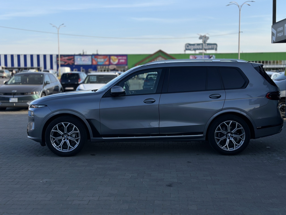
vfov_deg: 30.3
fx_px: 397
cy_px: 108
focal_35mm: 48
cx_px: 143
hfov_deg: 39.7
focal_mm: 6.86
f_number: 1.78
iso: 80
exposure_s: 1/2304
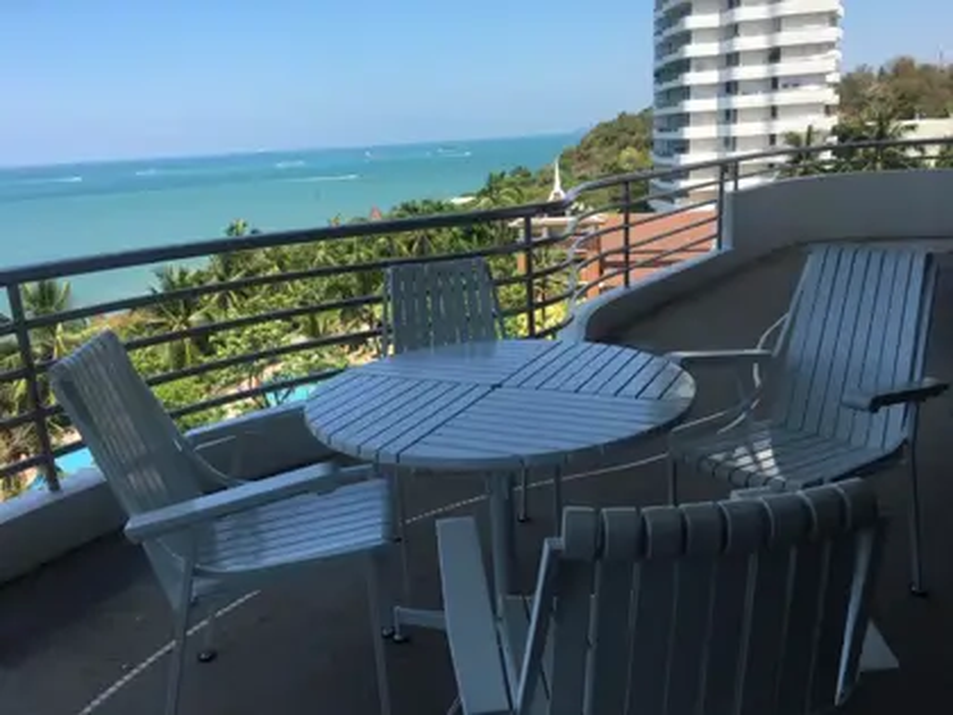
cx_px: 476
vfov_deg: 48.2
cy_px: 358
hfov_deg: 61.7
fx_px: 798
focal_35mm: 29
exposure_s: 1/1068
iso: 25
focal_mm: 4.15
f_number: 2.2
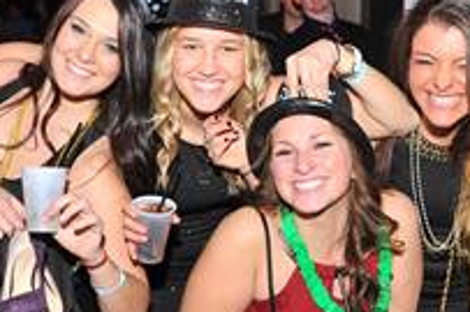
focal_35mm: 65
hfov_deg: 30.9
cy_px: 155
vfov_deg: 20.9
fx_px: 848
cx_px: 287
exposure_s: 1/100
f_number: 4.5
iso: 1250
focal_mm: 24
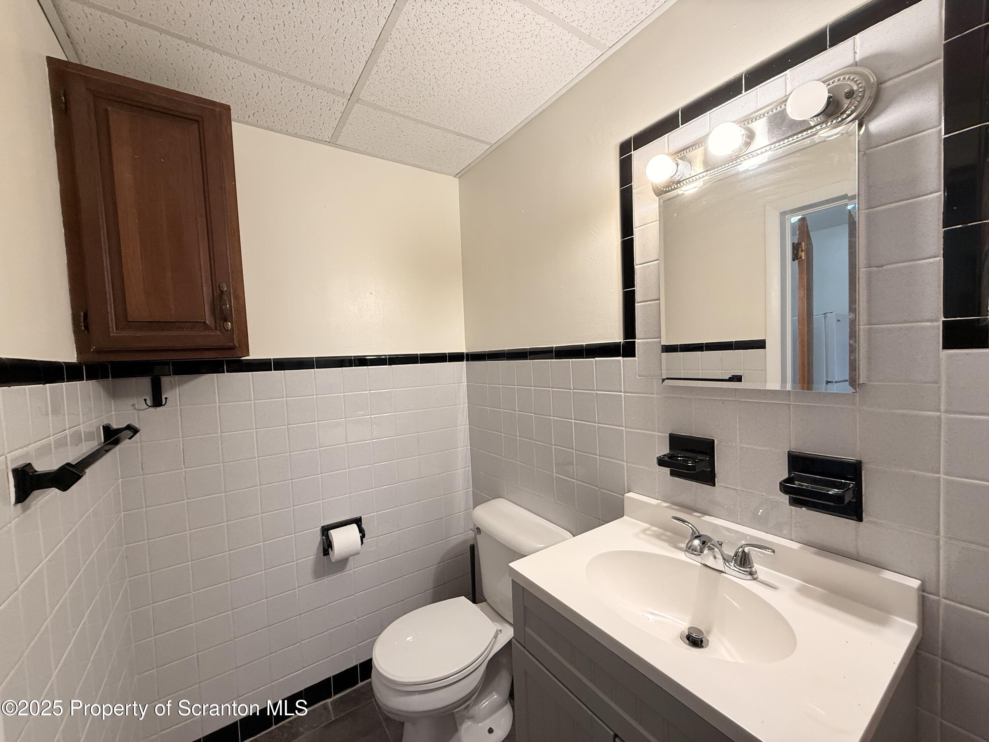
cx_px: 494
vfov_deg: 85.7
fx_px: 400
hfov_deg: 102.1
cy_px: 371
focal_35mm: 14
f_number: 2.2
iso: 250
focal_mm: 2.22
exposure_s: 1/120
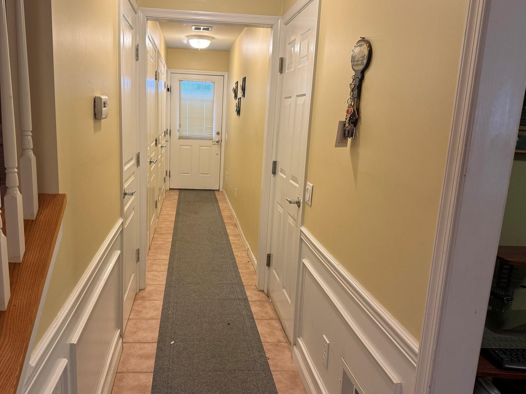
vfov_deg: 49.8
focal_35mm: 28
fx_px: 426
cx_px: 223
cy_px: 195
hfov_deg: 63.1
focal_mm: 6.76
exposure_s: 1/60
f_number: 1.78
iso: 200
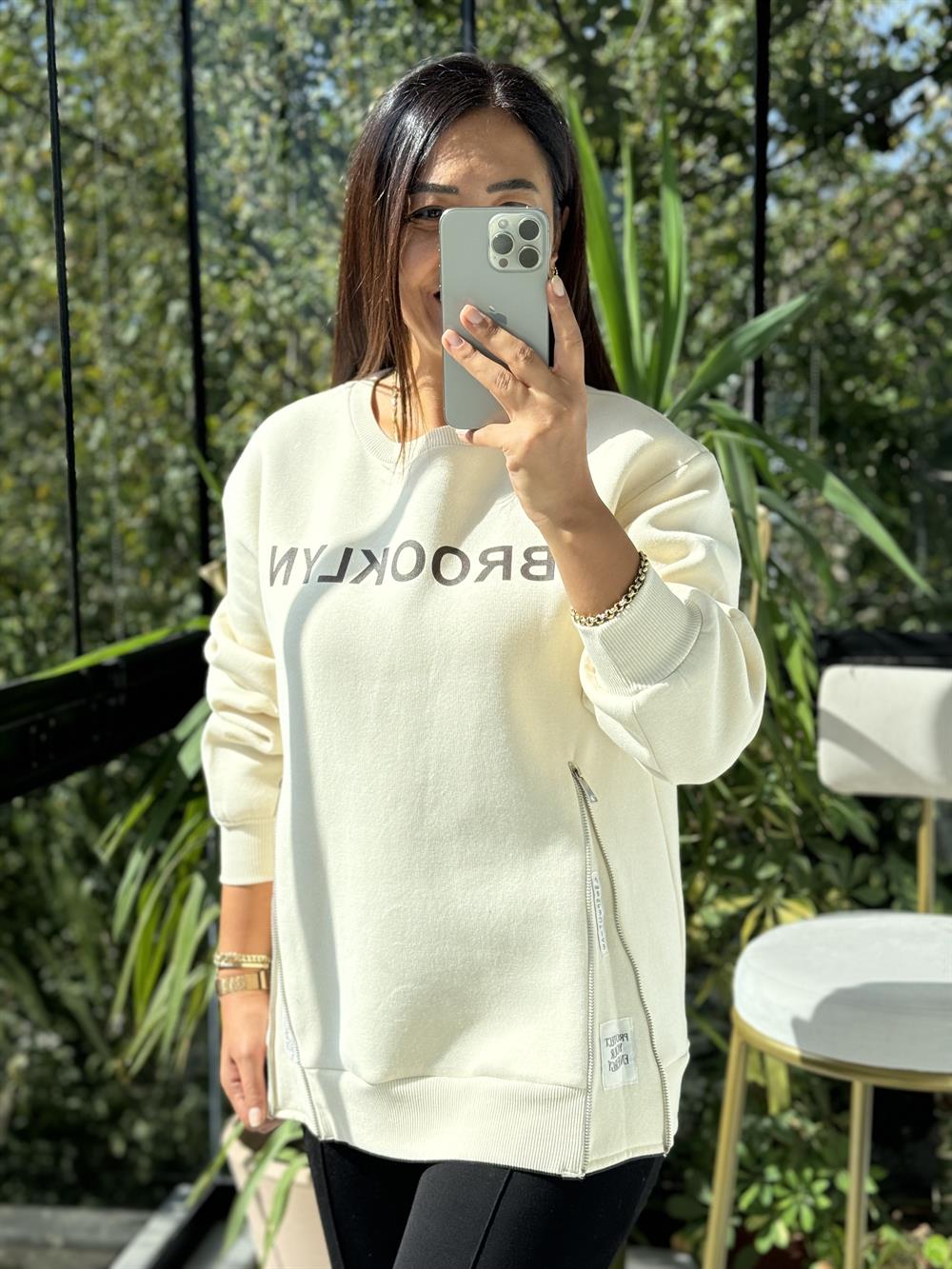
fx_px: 1760
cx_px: 476
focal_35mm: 48
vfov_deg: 39.7
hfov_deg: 30.3
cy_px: 634
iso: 64
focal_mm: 6.76
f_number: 1.78
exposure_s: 1/1152
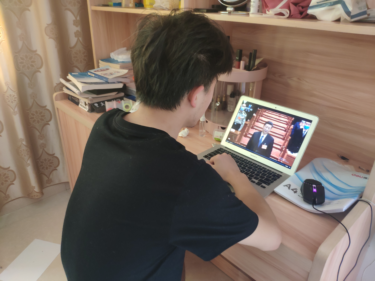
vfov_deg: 63.4
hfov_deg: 79.0
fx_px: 227
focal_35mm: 21
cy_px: 140
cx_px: 188
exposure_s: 1/33
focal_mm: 4.22
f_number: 1.8
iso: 624
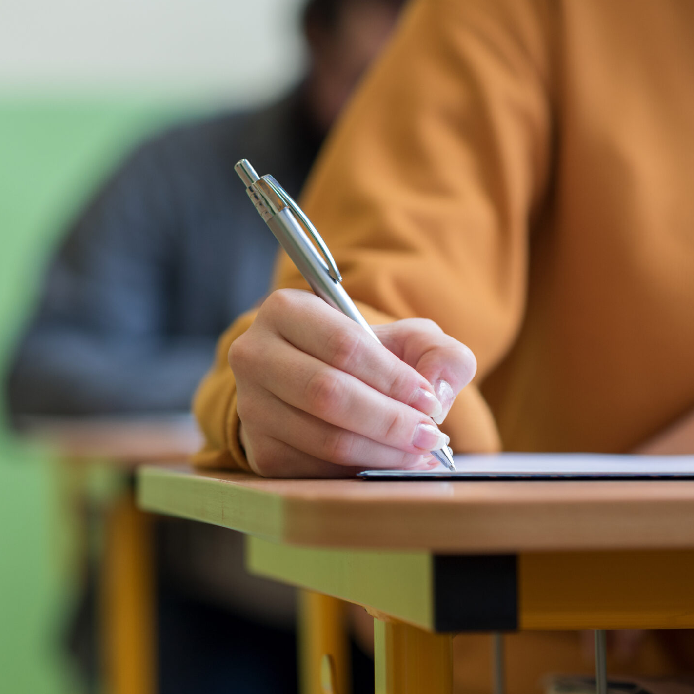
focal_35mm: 130
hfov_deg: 13.4
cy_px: 333
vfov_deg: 13.4
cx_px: 229
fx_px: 2949
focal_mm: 85
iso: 250
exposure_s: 1/160
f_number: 2.5
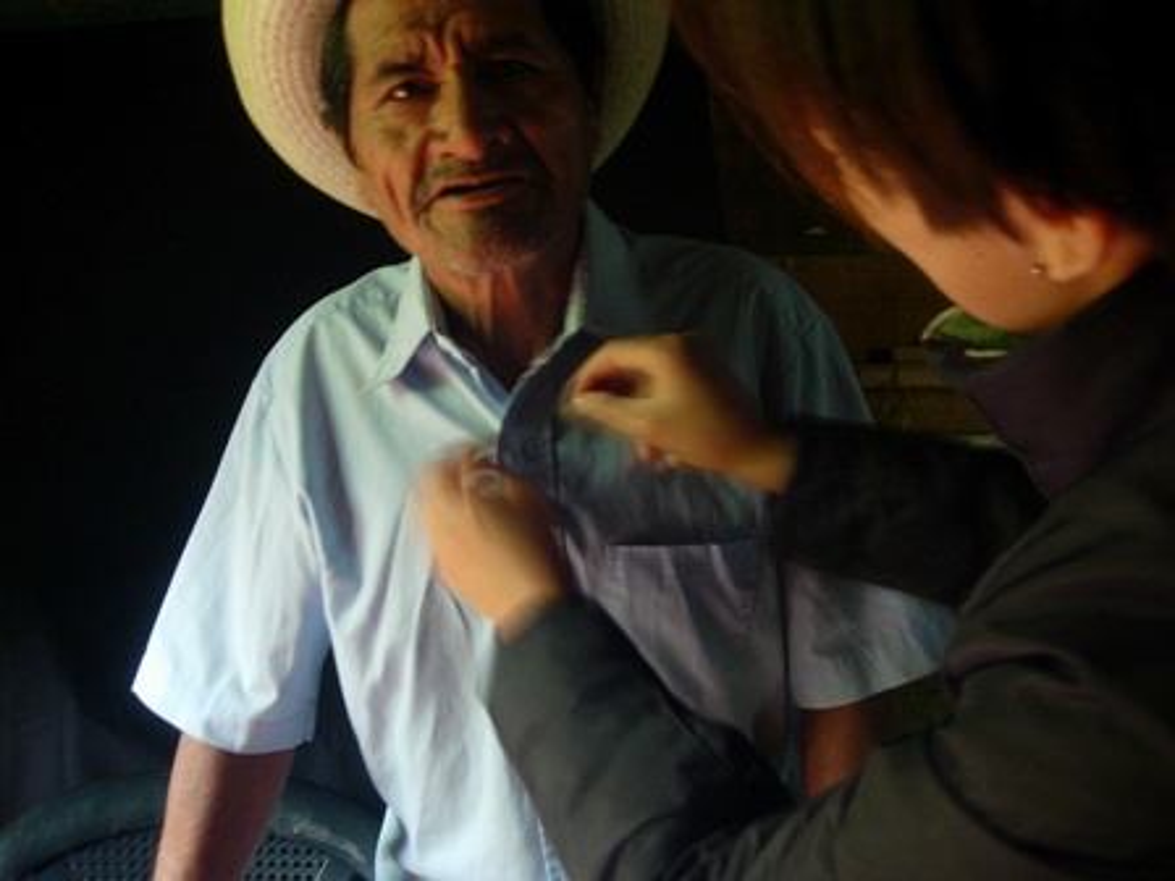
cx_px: 588
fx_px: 1290
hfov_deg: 49.0
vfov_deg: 37.7
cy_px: 440
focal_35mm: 38
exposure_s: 1/3.3
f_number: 2.8
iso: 200
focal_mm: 7.8
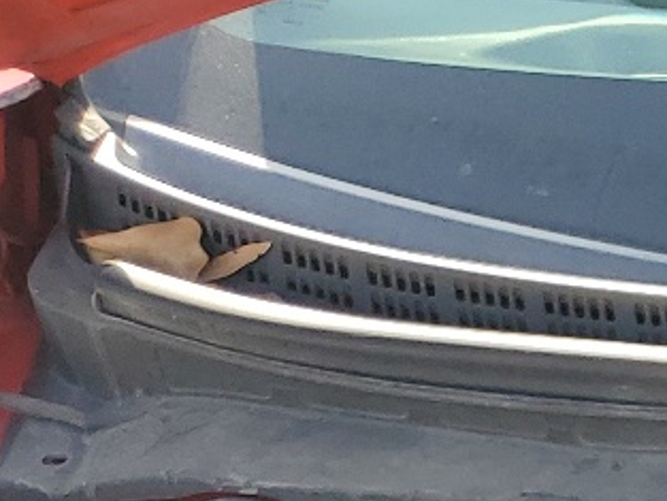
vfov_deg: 9.9
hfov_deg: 12.6
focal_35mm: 133
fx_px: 2564
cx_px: 1426
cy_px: 1185
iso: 50
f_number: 1.5
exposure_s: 1/625
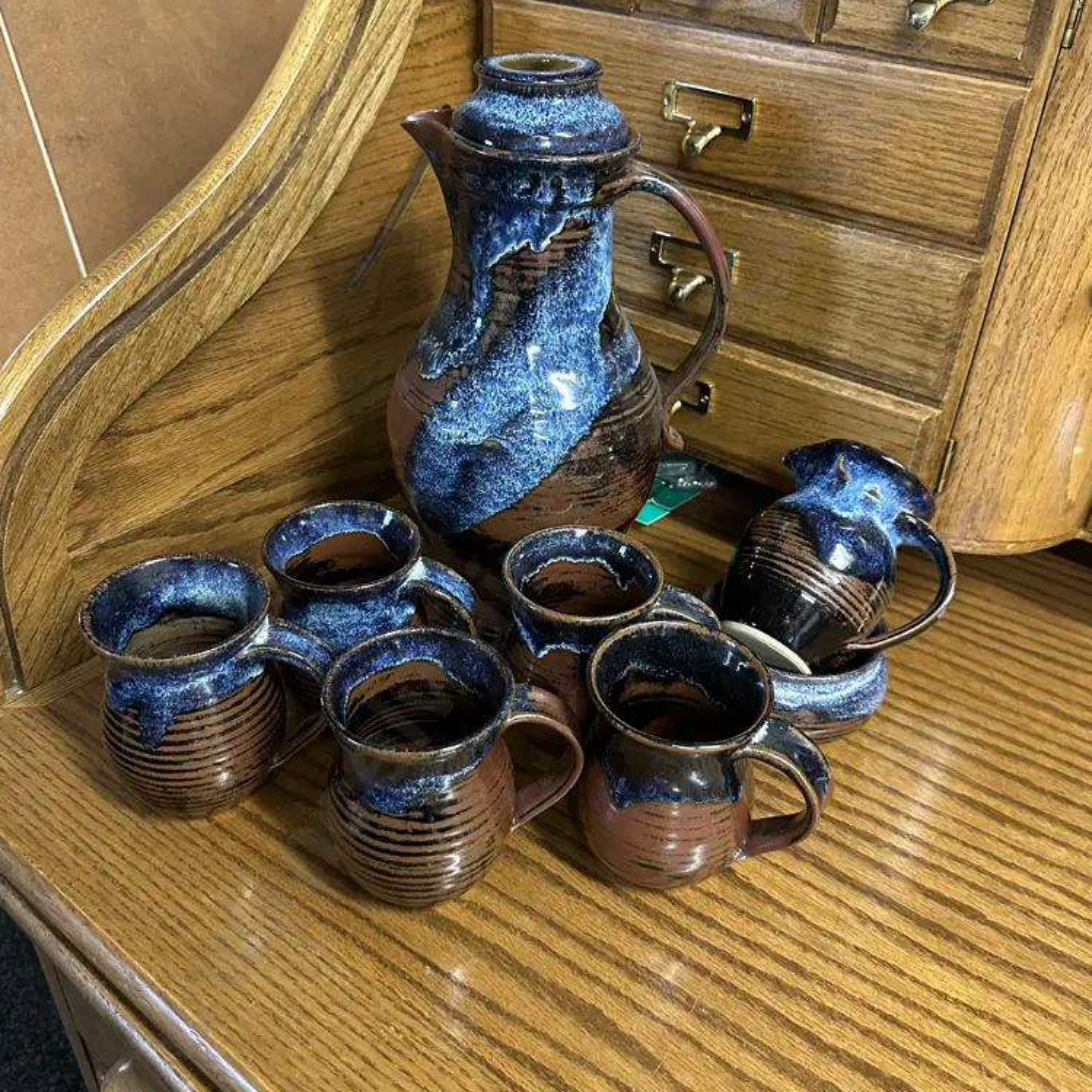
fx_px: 1035
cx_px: 554
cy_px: 528
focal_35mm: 29
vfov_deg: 55.6
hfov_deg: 55.6
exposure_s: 1/50
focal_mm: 6.86
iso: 640
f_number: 1.78
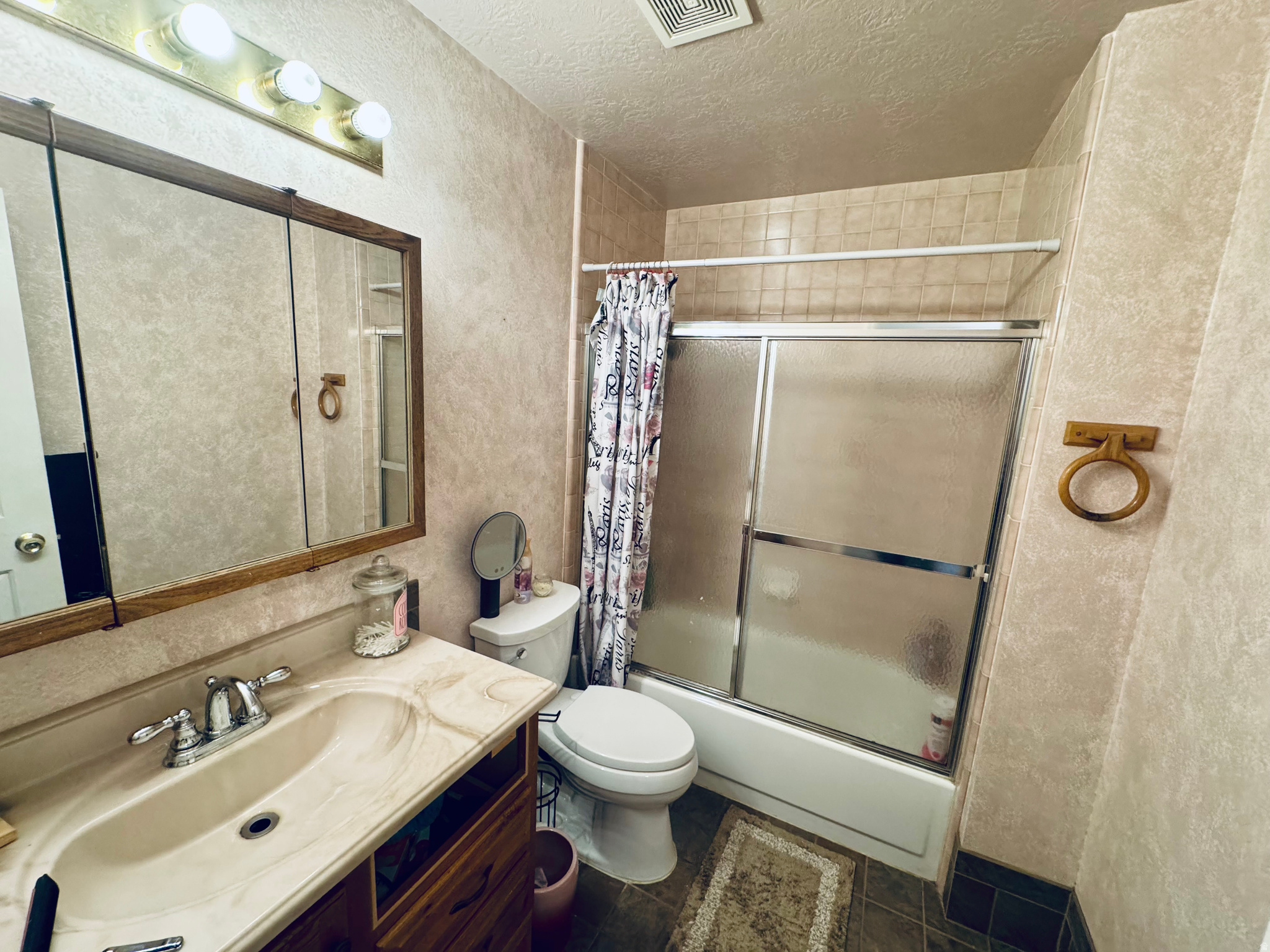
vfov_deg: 85.7
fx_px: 514
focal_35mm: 14
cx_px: 635
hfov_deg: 102.1
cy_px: 476
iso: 320
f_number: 2.2
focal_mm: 2.22
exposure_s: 1/120
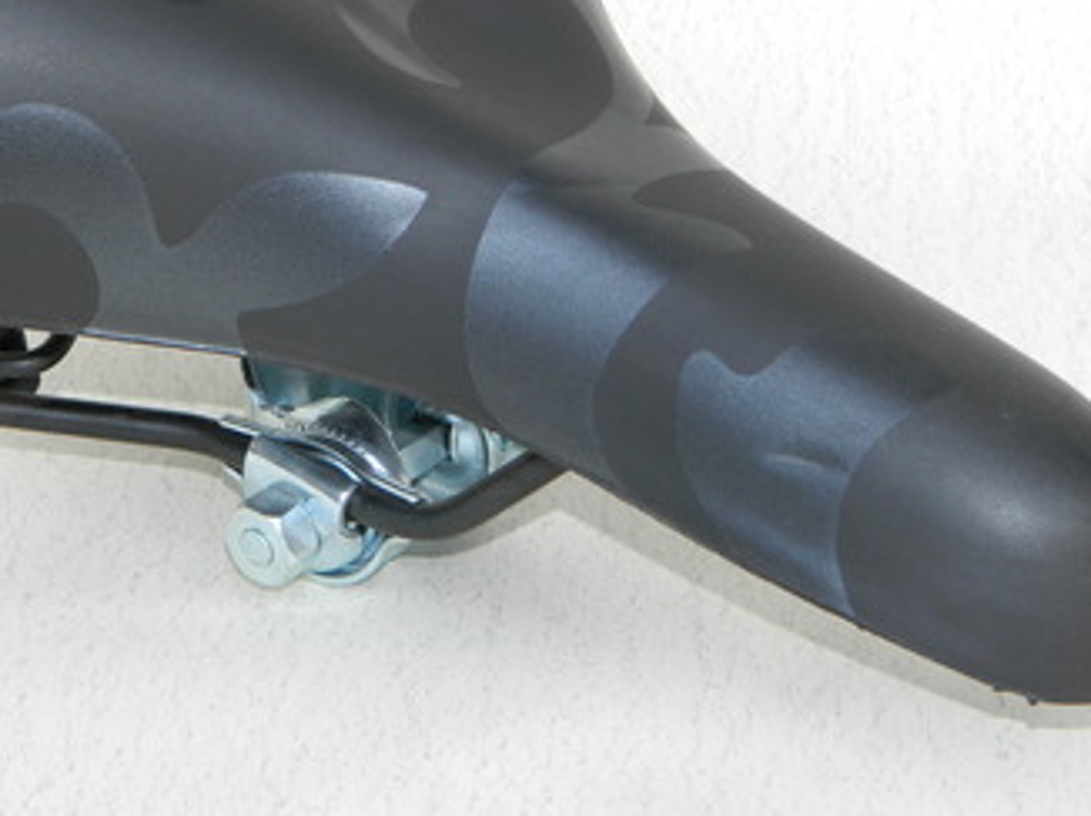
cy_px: 216
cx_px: 382
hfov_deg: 15.3
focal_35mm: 129
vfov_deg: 11.5
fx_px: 4063
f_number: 4.2
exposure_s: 1/125
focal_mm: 15.1
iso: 80
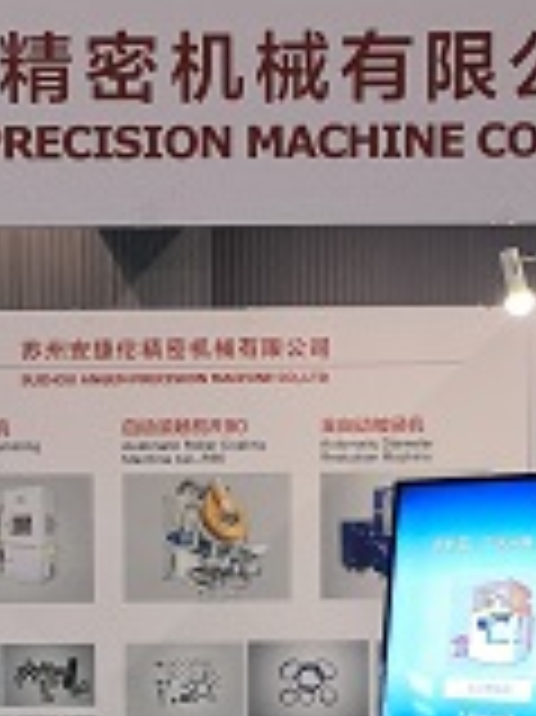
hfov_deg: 17.3
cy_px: 680
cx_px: 140
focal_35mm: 85
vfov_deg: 22.3
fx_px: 1757
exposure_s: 1/33.3
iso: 200
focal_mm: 4.75
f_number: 1.8
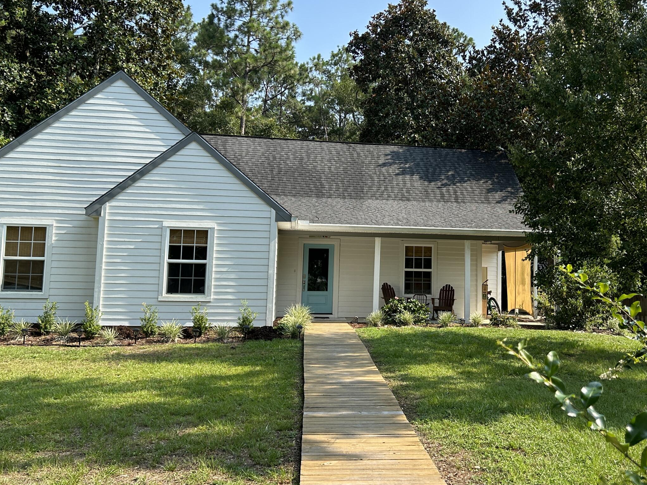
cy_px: 202
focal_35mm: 38
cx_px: 408
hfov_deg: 48.5
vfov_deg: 37.6
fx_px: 710
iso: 50
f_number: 1.5
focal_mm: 5.7
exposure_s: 1/1934
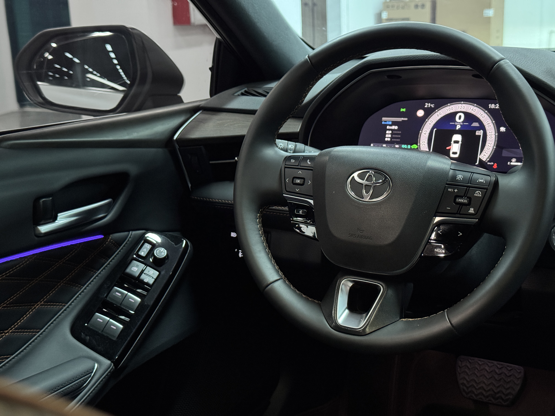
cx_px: 278
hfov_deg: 39.7
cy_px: 208
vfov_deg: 30.3
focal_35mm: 48
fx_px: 770
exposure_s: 1/19
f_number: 1.78
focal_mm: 6.76
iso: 800
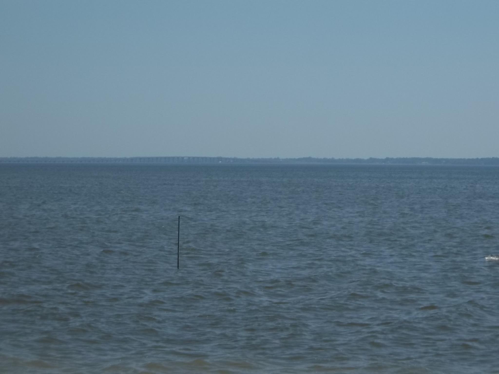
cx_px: 250
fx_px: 1946
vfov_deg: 11.0
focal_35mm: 135
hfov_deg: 14.6
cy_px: 187
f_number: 5.9
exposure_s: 1/800
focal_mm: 24.5
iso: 80
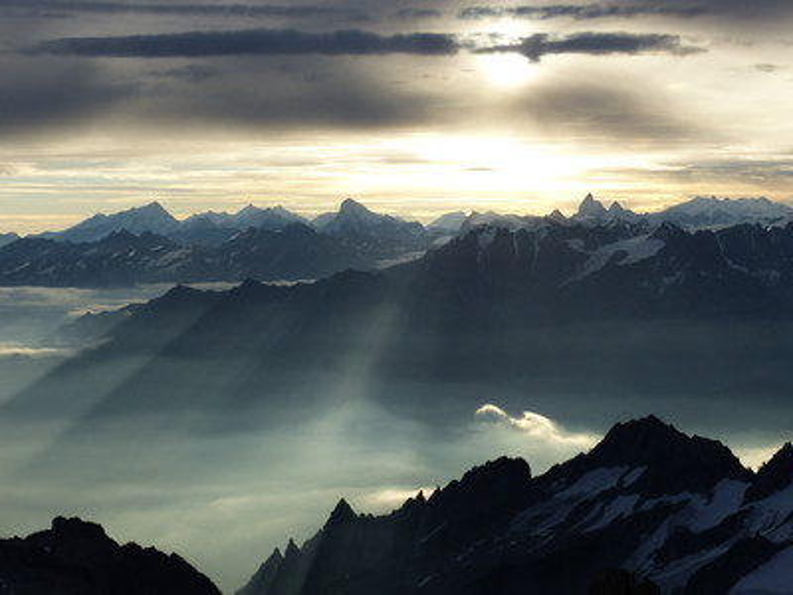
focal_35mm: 75
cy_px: 298
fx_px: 1718
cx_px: 396
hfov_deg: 26.0
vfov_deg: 19.6
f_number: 4
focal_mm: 13.5
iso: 100
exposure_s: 1/1000
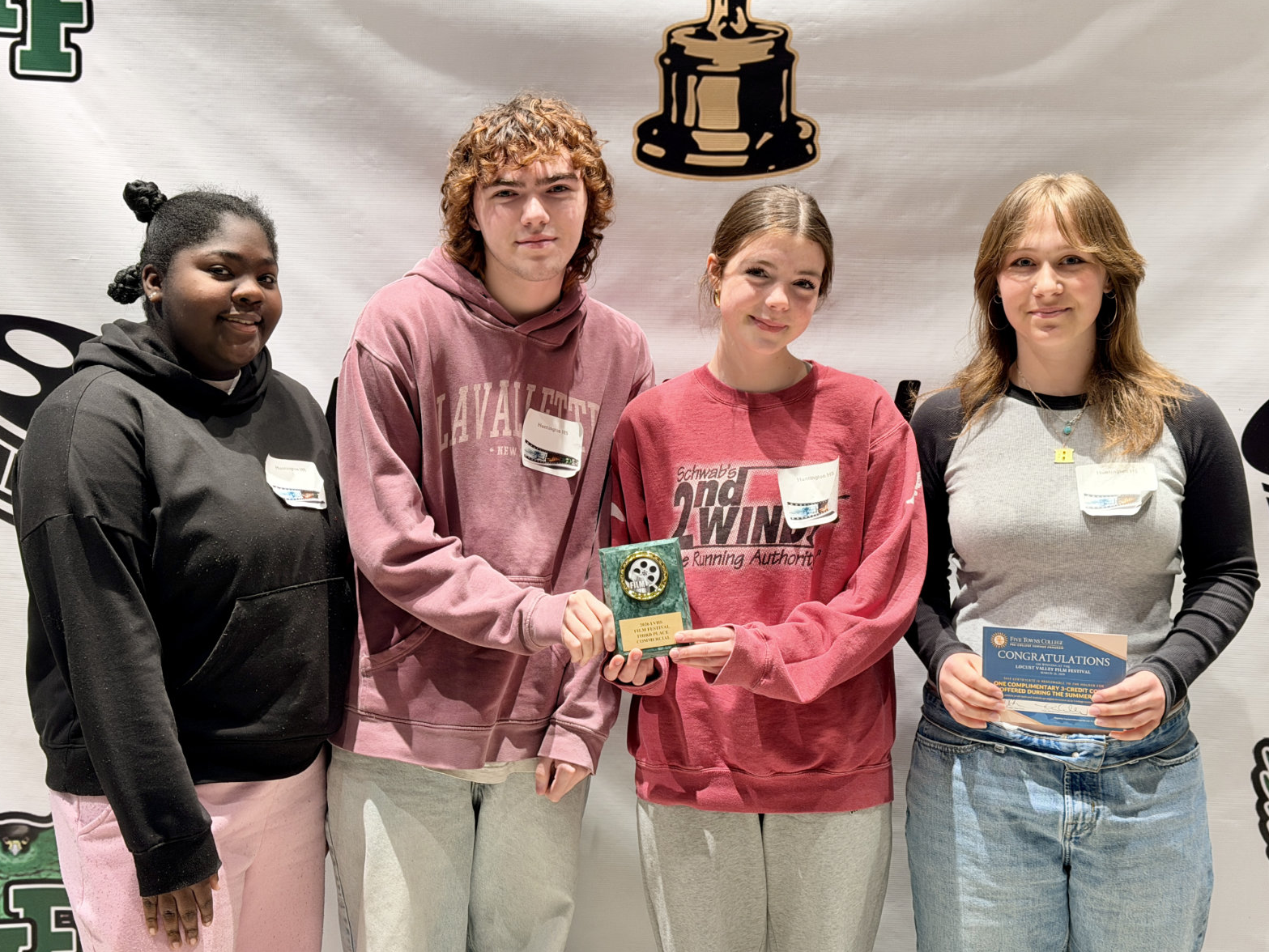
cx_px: 636
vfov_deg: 29.7
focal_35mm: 49
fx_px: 1797
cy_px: 474
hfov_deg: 38.9
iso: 200
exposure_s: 1/60
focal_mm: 6.8
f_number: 1.8
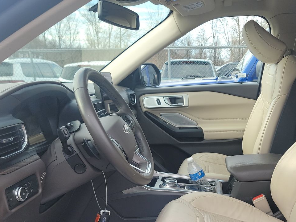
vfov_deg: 34.6
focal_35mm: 40
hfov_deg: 46.0
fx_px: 342
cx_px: 199
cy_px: 185
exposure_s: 1/119
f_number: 1.8
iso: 51
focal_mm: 6.7
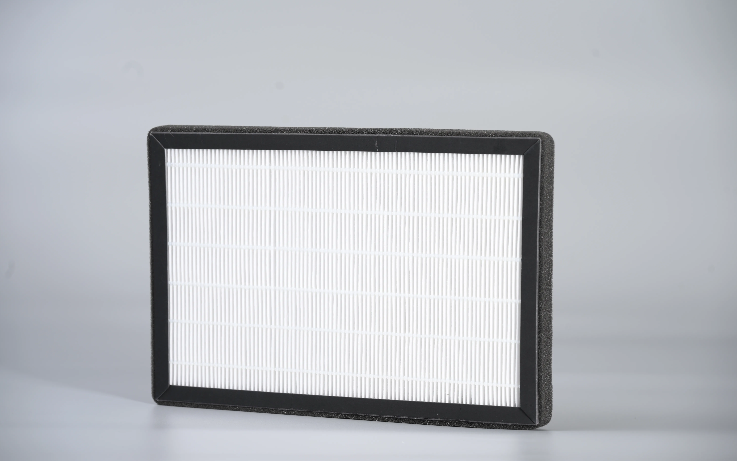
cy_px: 226
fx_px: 2470
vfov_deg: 10.7
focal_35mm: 123
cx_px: 369
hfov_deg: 17.0
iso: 125
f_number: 7.1
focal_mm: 120
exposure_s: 1/125
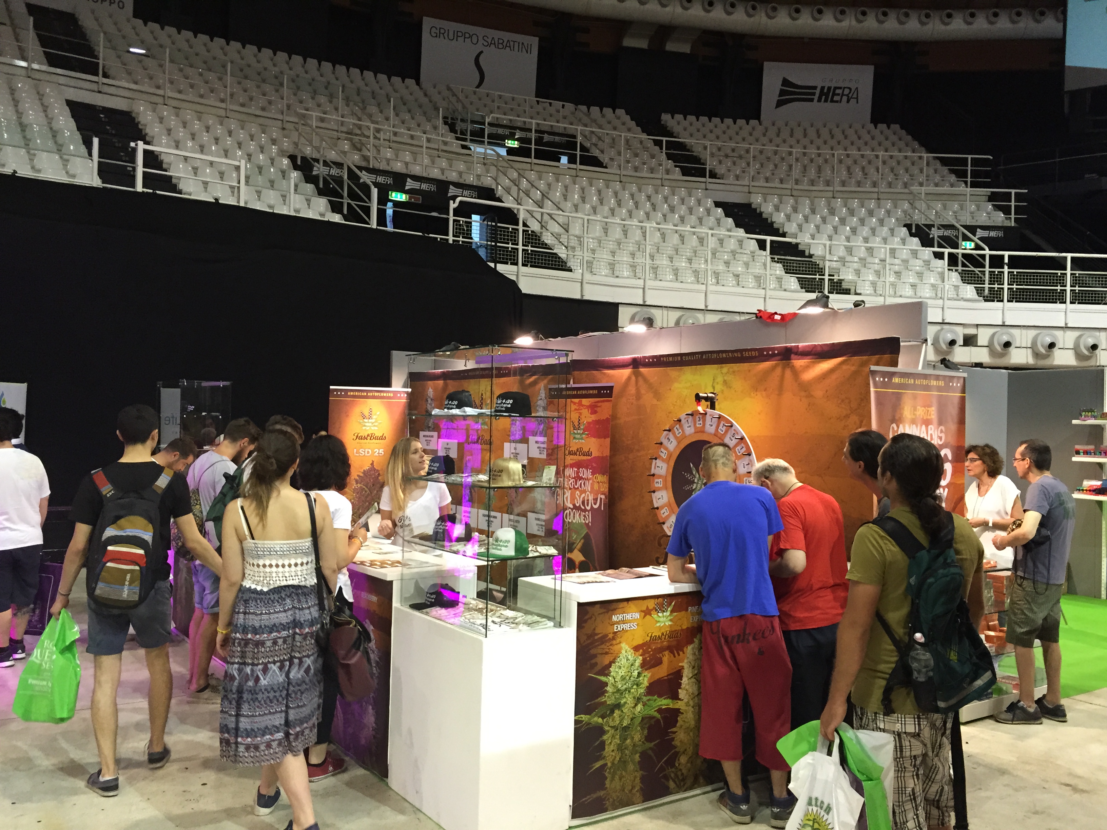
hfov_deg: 61.7
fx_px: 927
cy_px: 415
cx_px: 554
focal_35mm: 29
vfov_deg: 48.2
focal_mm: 4.15
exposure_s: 1/30
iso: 160
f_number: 2.2
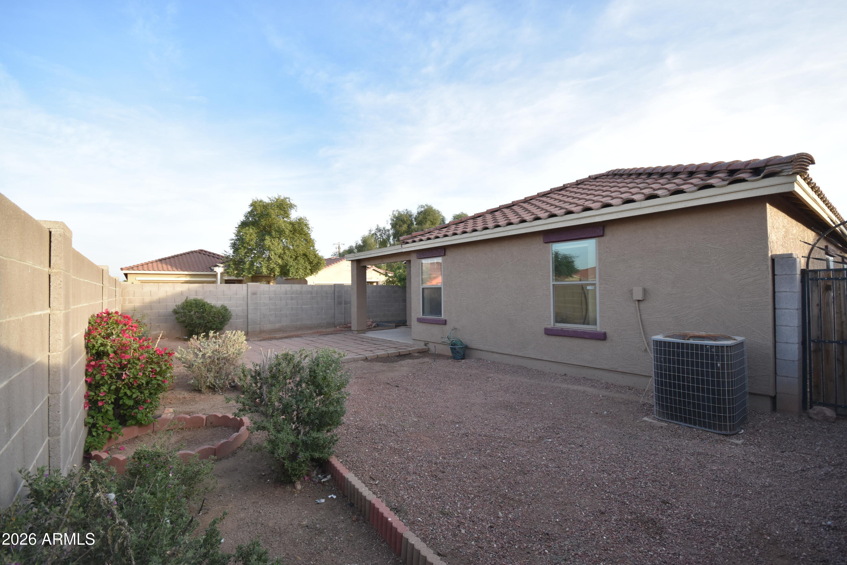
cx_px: 424
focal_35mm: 15
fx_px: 353
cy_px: 282
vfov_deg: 77.3
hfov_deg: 100.4
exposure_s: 1/200
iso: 400
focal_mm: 10
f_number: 7.1
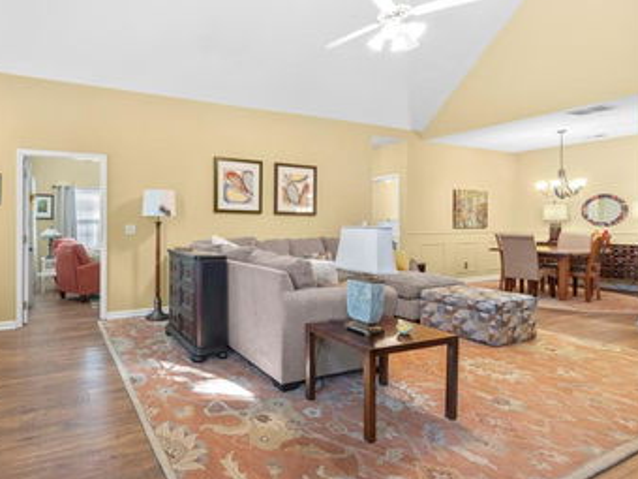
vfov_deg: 68.7
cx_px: 197
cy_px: 240
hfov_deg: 80.9
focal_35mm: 19
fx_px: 350
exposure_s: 1/1.67
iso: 800
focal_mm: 14
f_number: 9
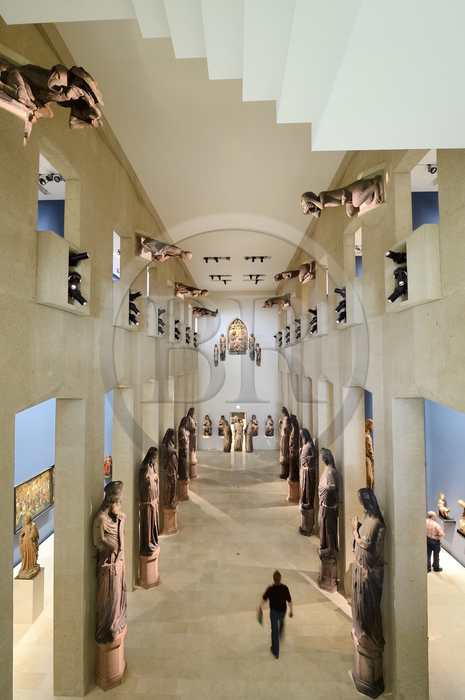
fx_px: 272
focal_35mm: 14
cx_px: 232
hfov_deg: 81.1
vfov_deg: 104.3
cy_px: 350
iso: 1600
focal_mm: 14
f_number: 6.3
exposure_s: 1/8
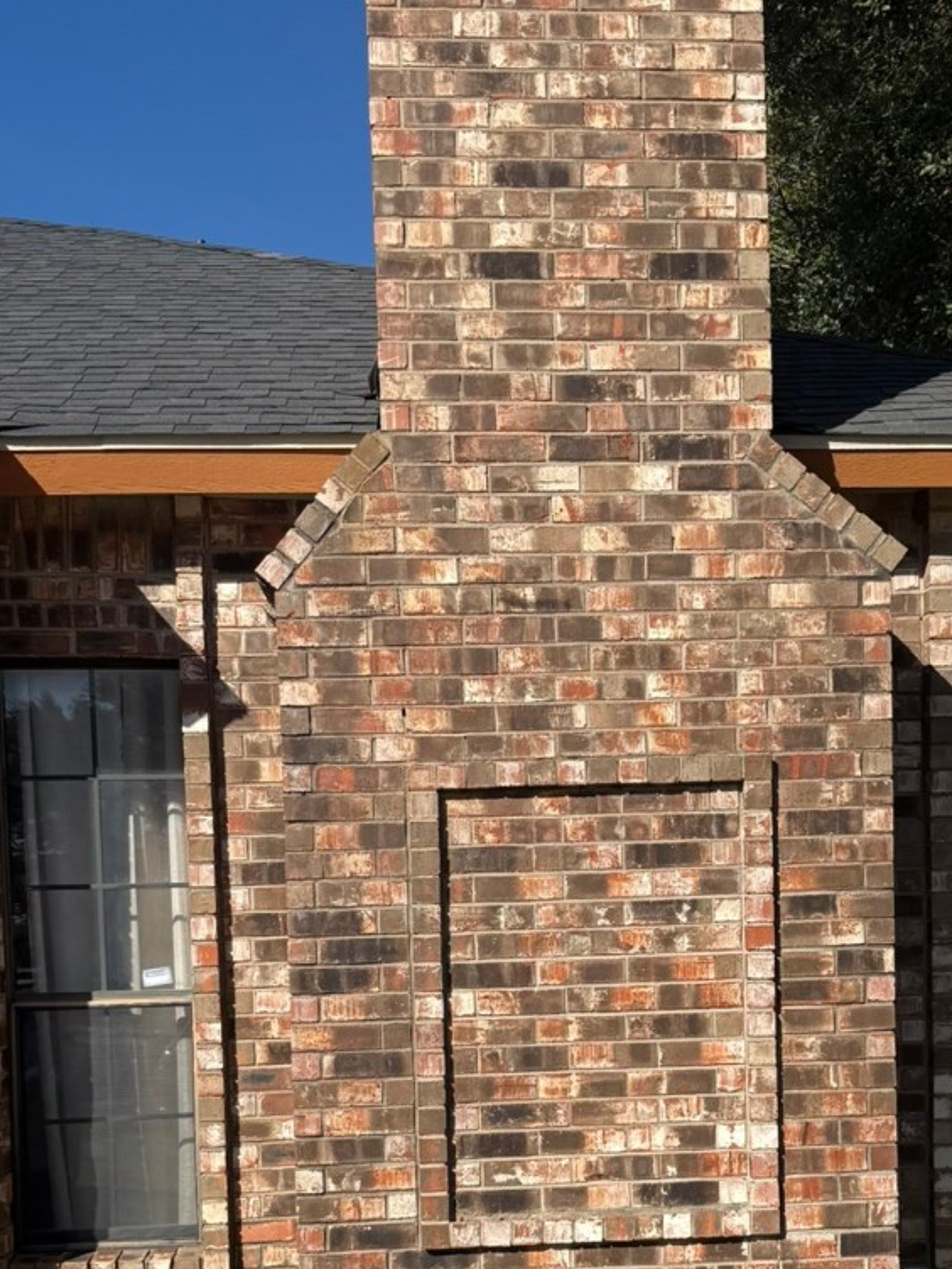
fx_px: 1797
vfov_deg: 37.6
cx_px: 628
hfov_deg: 29.5
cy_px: 1004
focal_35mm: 49
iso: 80
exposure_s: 1/6173
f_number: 1.78
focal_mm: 6.76
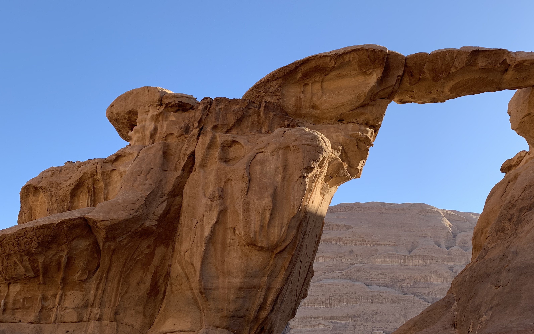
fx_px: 509
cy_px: 143
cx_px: 295
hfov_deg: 55.2
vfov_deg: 36.2
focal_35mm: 35
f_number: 1.8
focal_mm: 4.25
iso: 25
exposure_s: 1/1124
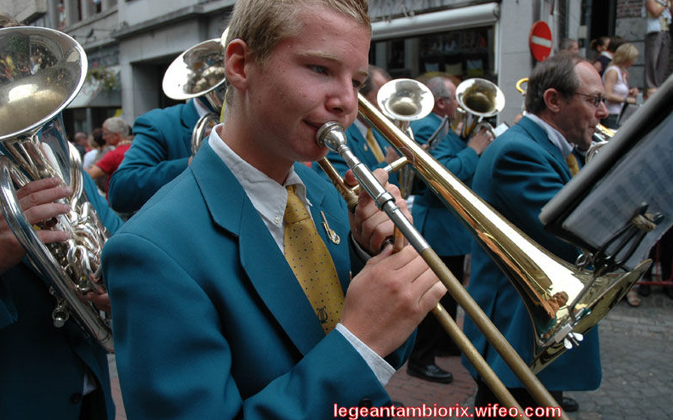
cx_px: 337
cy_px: 198
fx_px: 623
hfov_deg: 56.7
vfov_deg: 37.2
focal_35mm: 34
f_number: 4.5
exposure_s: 1/320
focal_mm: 22
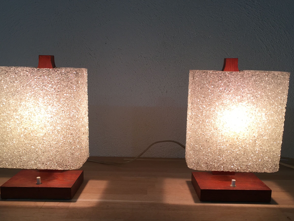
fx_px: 348
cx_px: 144
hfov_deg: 45.8
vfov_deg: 34.8
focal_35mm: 41
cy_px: 149
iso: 32
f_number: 2.2
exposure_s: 1/100
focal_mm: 4.15
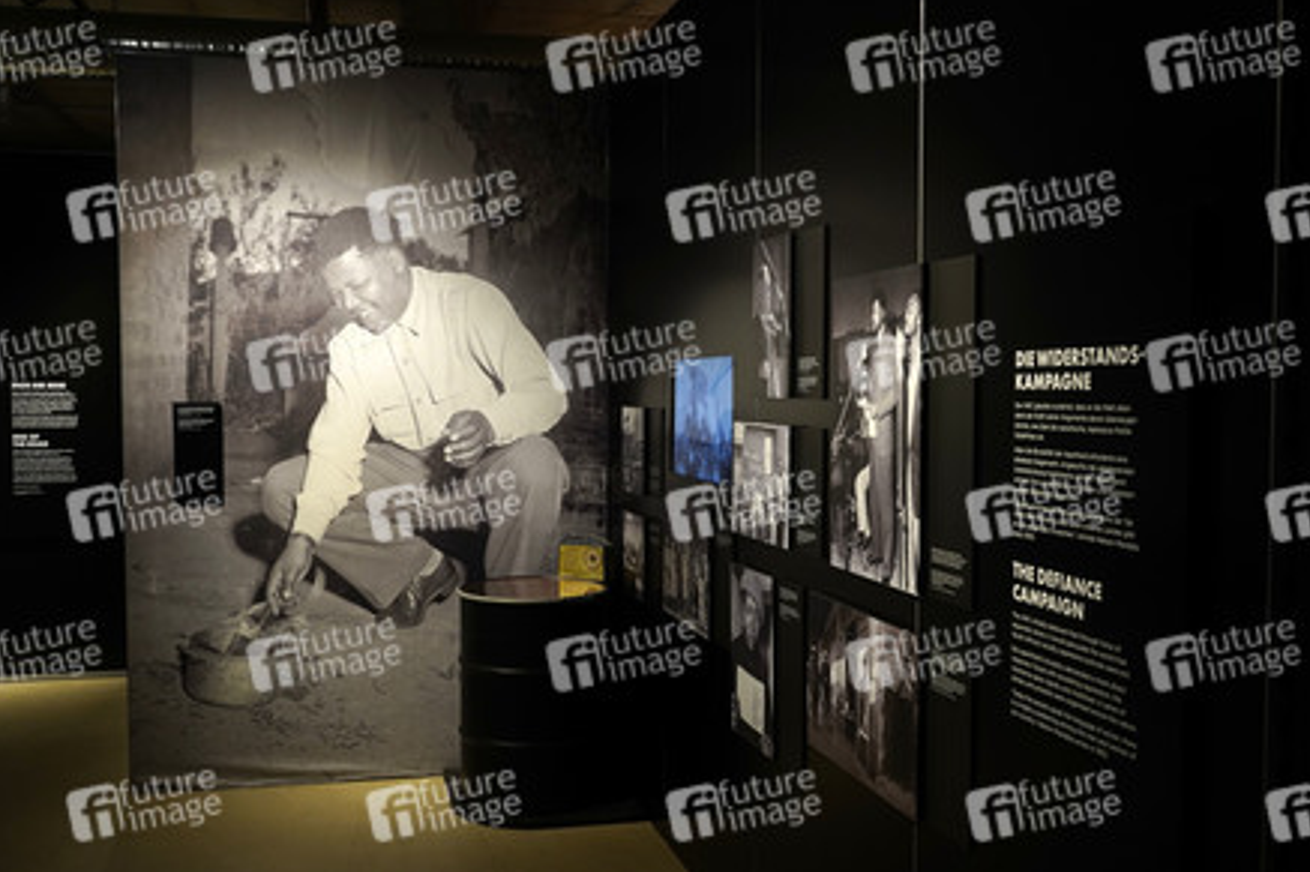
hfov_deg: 58.7
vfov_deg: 41.1
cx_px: 664
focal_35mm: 32
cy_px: 432
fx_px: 1164
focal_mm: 31
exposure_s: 1/100
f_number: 7.1
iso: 1250
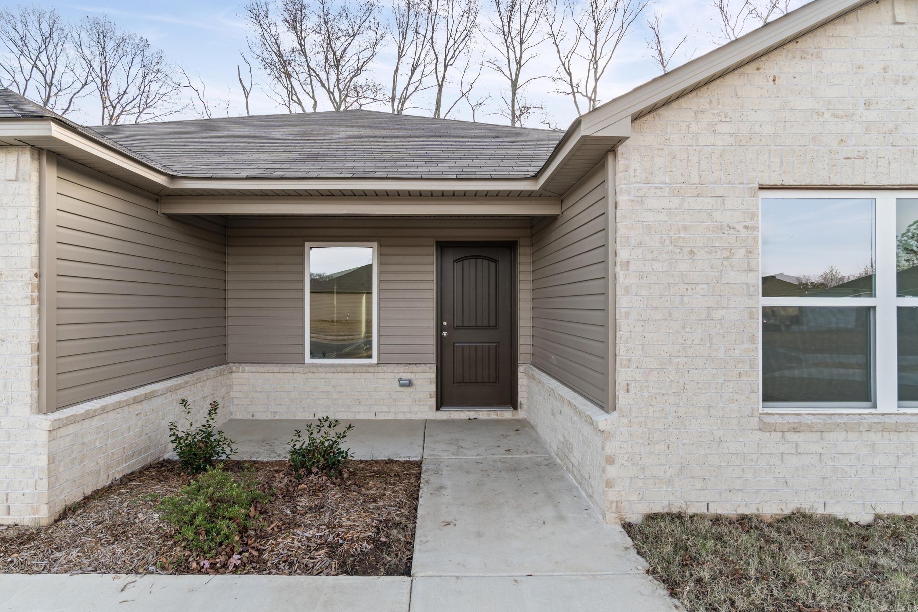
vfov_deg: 67.4
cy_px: 306
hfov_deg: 90.0
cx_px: 459
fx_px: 459
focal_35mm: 18
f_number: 9
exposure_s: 1/20
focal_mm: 12
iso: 250
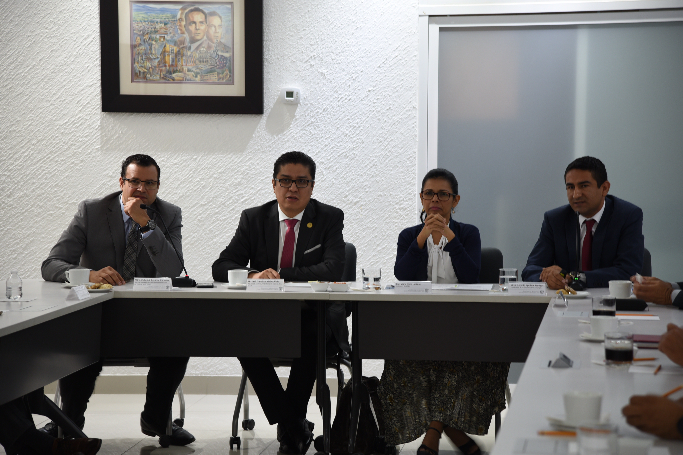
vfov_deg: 13.0
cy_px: 228
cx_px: 342
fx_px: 1992
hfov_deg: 19.5
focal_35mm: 105
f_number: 4.5
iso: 250
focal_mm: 105
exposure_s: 1/5
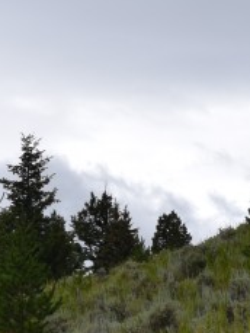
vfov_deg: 16.9
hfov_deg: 12.8
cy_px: 202
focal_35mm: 116
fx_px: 1116
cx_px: 109
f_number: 10
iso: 200
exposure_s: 1/400
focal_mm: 18
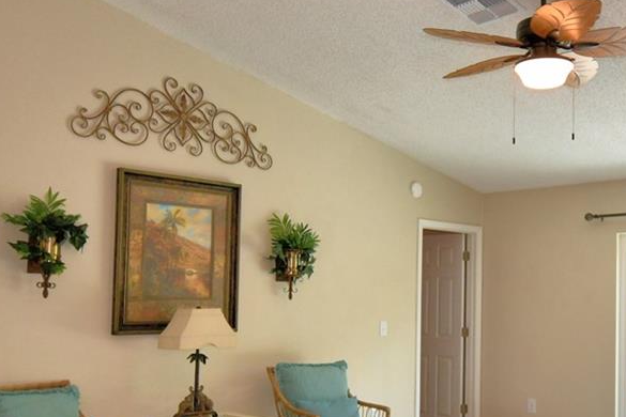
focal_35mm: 41
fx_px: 713
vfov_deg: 32.4
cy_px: 266
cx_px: 451
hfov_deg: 46.1
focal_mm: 10
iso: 200
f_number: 4.5
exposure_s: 1/60
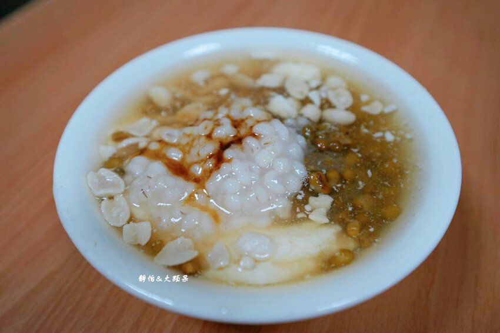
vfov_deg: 46.4
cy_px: 166
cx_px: 250
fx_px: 389
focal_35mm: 28
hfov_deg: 65.5
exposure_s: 1/60
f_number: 4
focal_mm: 28
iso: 320
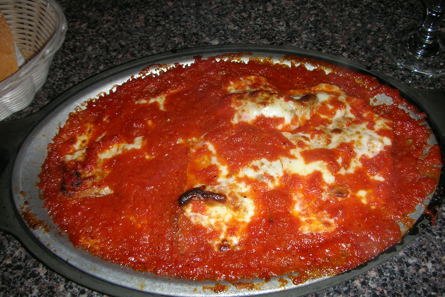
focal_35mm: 37
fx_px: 457
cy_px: 163
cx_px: 226
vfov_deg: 35.9
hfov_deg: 51.9
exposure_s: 1/60.1
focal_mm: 5.8
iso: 50
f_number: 3
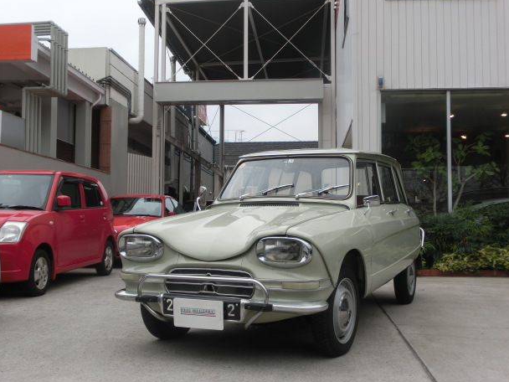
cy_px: 197
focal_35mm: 40
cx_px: 252
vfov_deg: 36.0
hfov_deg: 46.8
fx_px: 588
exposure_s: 1/320
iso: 80
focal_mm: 6.67
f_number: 3.9
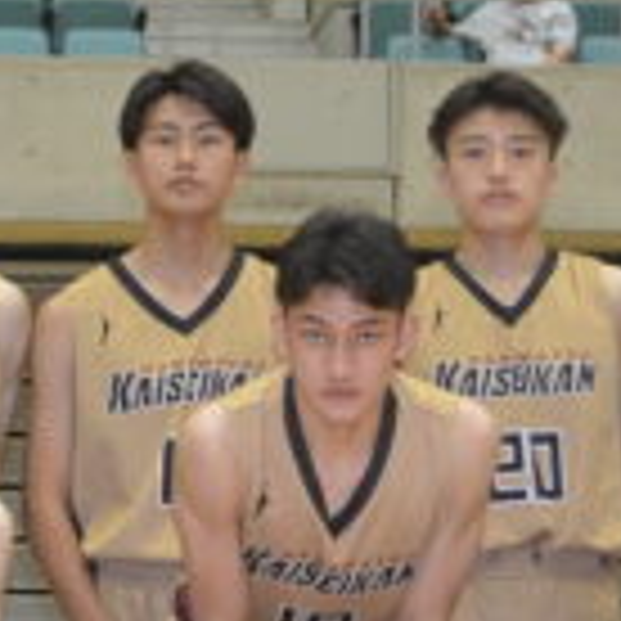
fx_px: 3450
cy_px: 486
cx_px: -198
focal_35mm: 170
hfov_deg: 10.1
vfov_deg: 10.3
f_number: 4
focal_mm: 24
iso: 800
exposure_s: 1/60
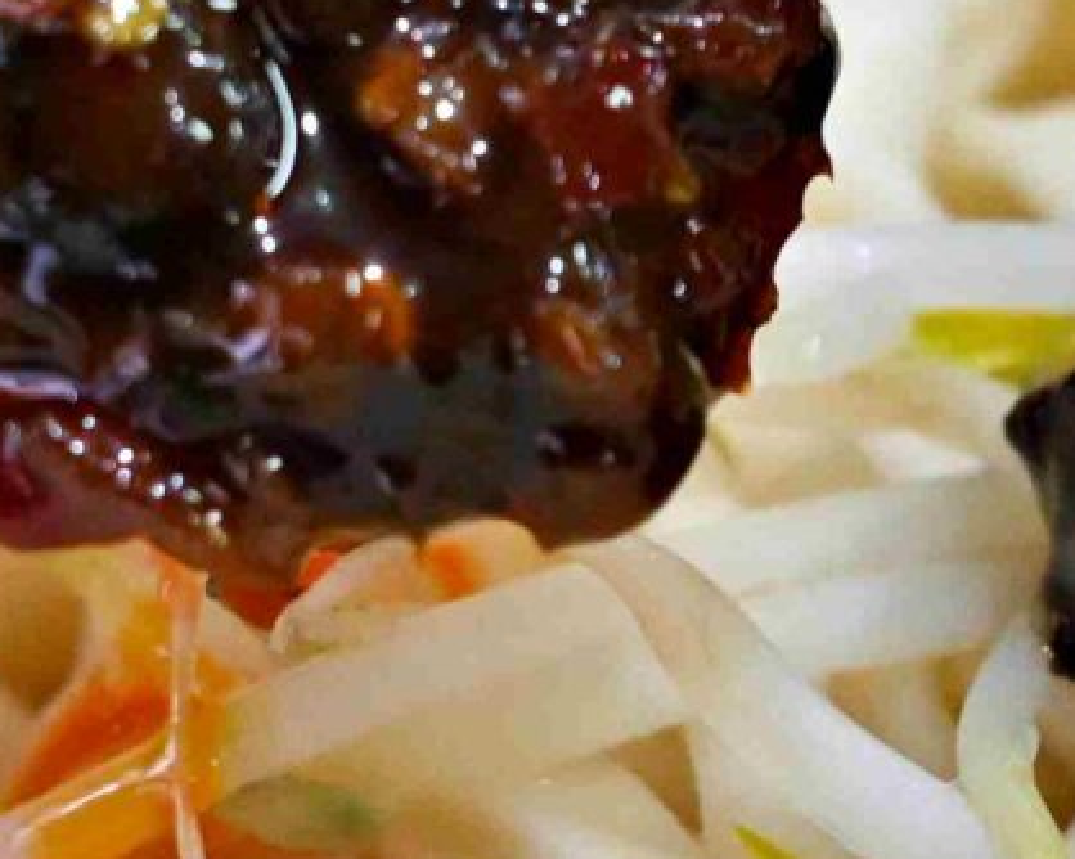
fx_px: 13706
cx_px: 1214
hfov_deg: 4.5
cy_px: 616
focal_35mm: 431
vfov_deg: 3.6
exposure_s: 1/200
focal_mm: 50
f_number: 3.2
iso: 1100
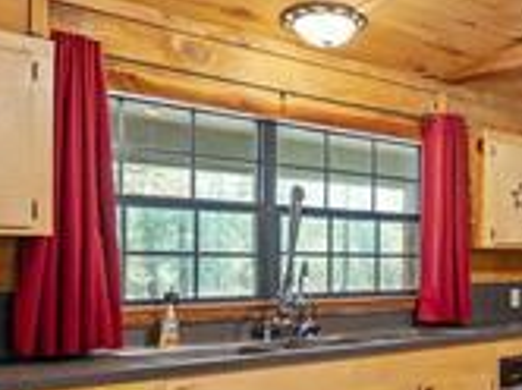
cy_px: 264
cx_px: 748
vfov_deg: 27.8
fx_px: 783
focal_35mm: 52
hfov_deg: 27.6
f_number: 8
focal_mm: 14
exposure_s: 1/3
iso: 800
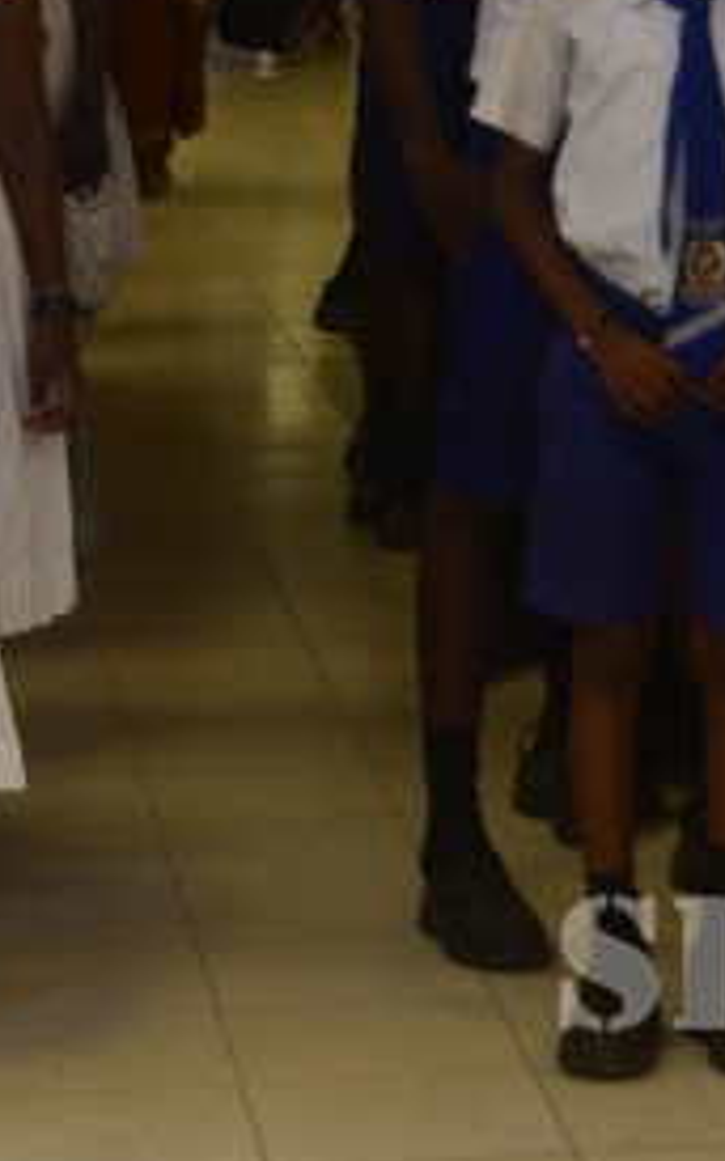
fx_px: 4937
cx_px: 360
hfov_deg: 8.4
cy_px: 239
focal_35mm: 156
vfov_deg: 13.4
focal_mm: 40
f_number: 4.5
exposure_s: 1/60
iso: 400
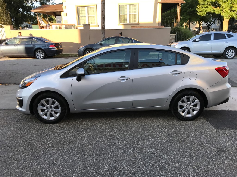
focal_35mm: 28
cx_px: 118
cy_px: 88
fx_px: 192
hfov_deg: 63.4
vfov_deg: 49.7
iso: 20
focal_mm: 3.99
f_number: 1.8
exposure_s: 1/372
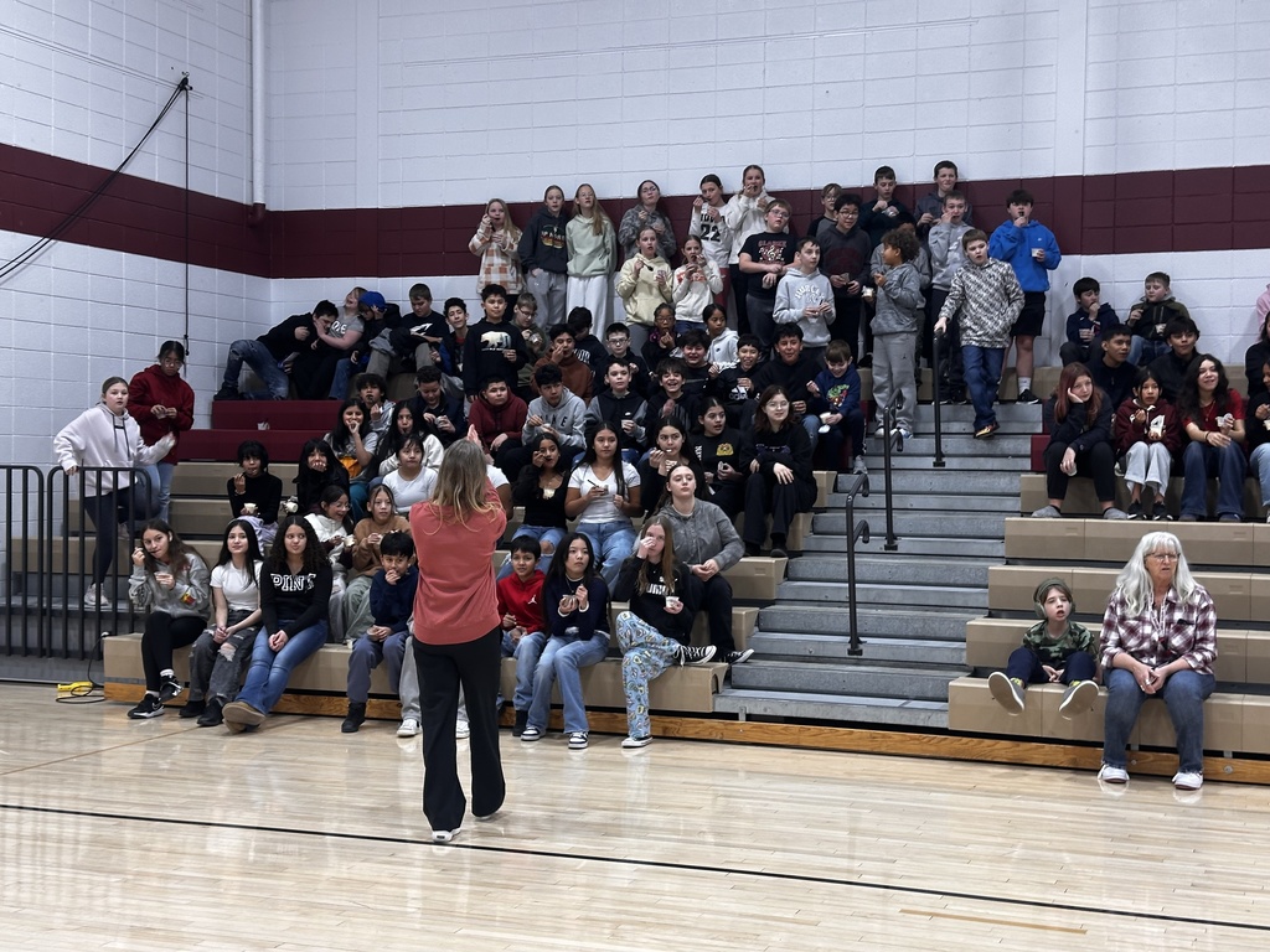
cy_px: 476
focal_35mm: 48
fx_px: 1761
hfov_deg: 39.7
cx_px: 635
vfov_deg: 30.3
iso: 64
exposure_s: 1/60
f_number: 1.78
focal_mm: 6.86
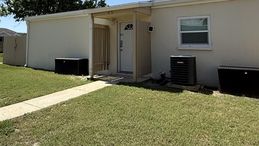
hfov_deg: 63.7
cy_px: 27
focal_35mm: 30
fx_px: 206
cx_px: 104
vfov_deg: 37.4
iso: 50
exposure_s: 1/1848
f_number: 2.2
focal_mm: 2.22
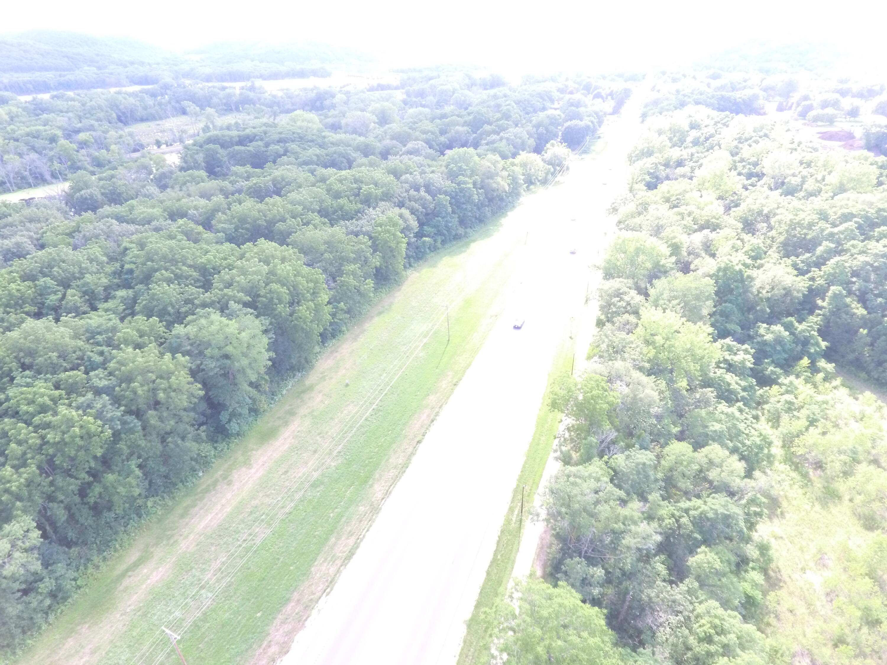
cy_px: 332
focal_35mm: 20
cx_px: 444
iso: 171
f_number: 2.8
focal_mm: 3.61
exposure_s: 1/60
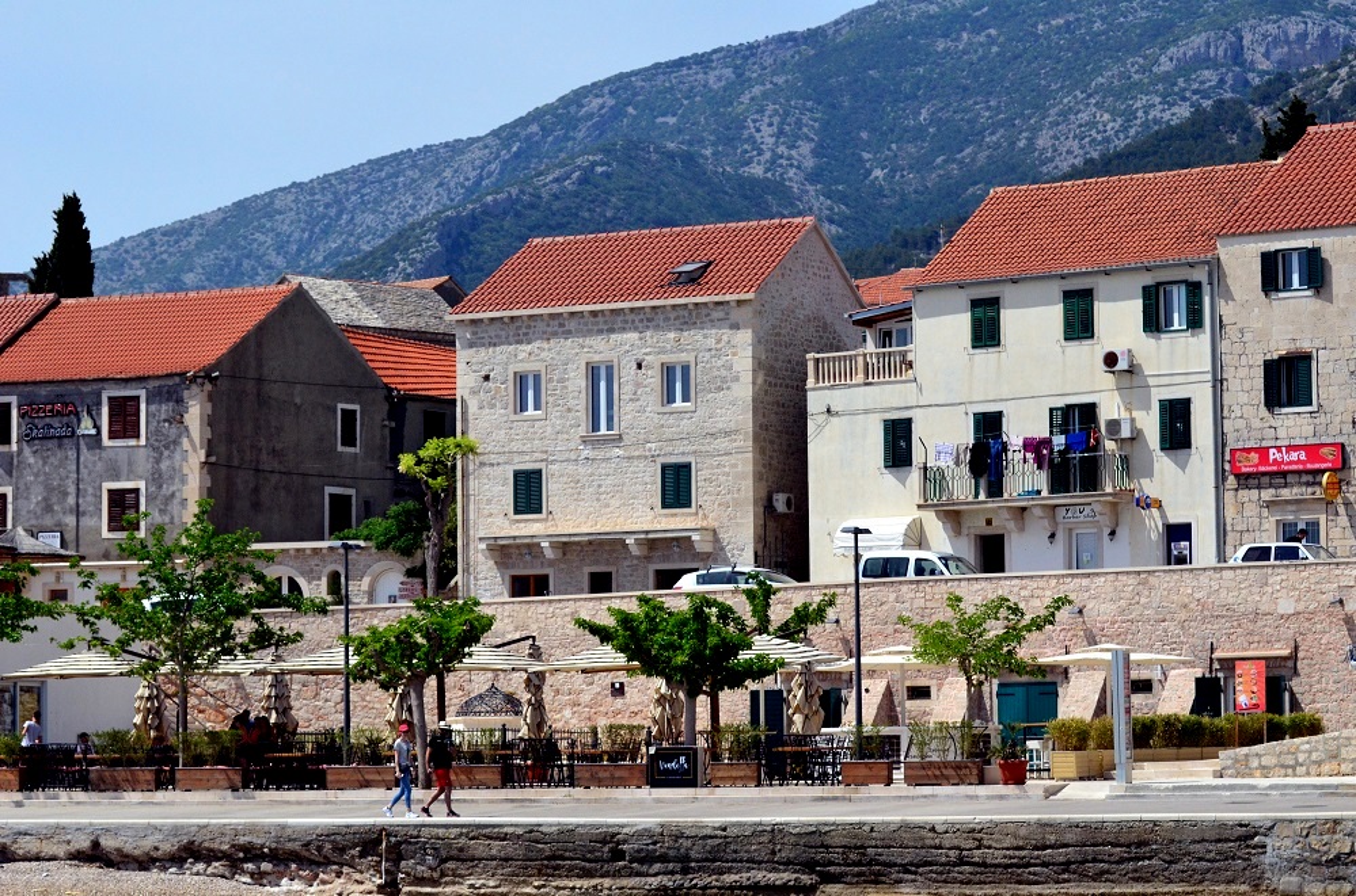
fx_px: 3946
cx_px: 678
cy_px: 448
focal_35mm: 105
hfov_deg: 19.5
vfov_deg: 13.0
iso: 1250
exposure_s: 1/8000
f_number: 6.3
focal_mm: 70
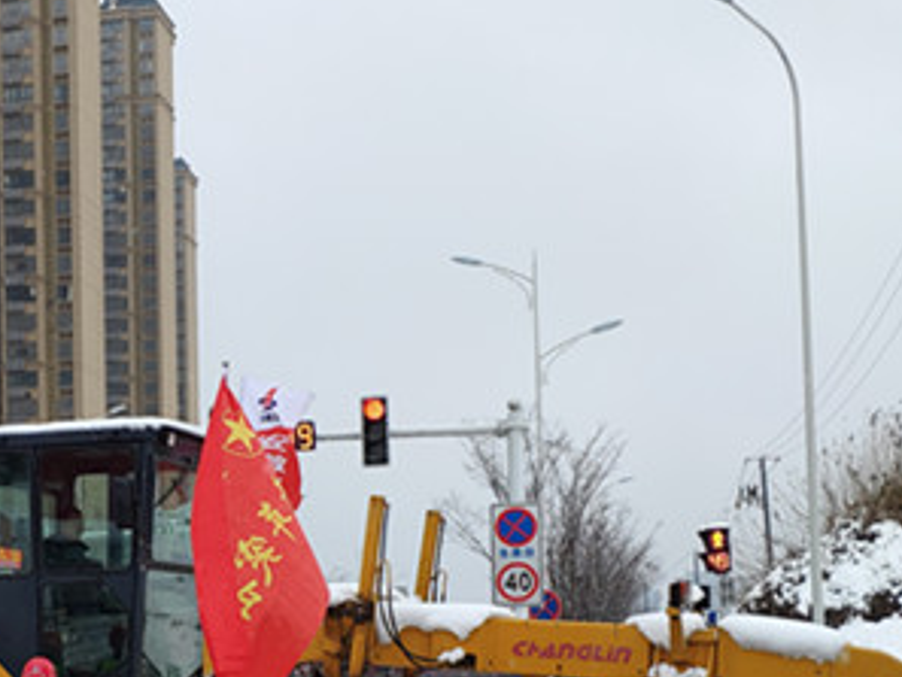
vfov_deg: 27.0
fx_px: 1382
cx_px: 118
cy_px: 537
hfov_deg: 34.5
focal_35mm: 53
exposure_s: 1/1052
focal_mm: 4.22
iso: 100
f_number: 1.8
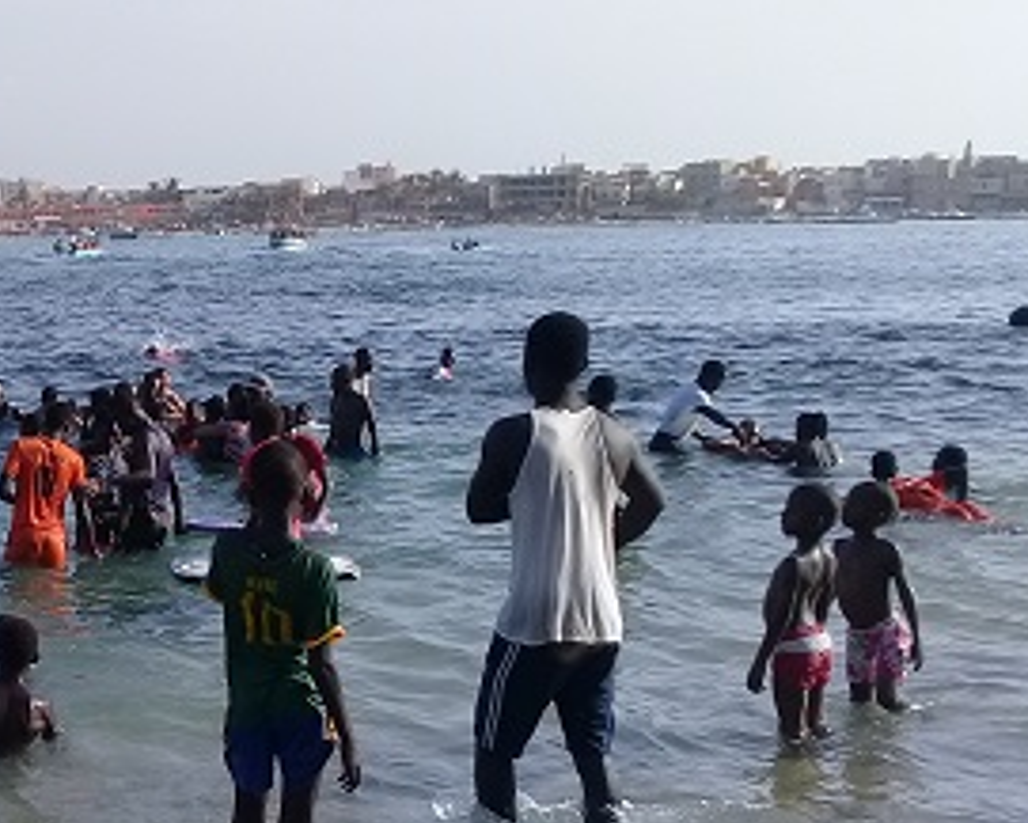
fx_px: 1917
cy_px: 575
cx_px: 87
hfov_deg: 28.7
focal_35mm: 63
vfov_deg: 24.1
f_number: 2.2
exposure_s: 1/1048
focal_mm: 3.3
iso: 50
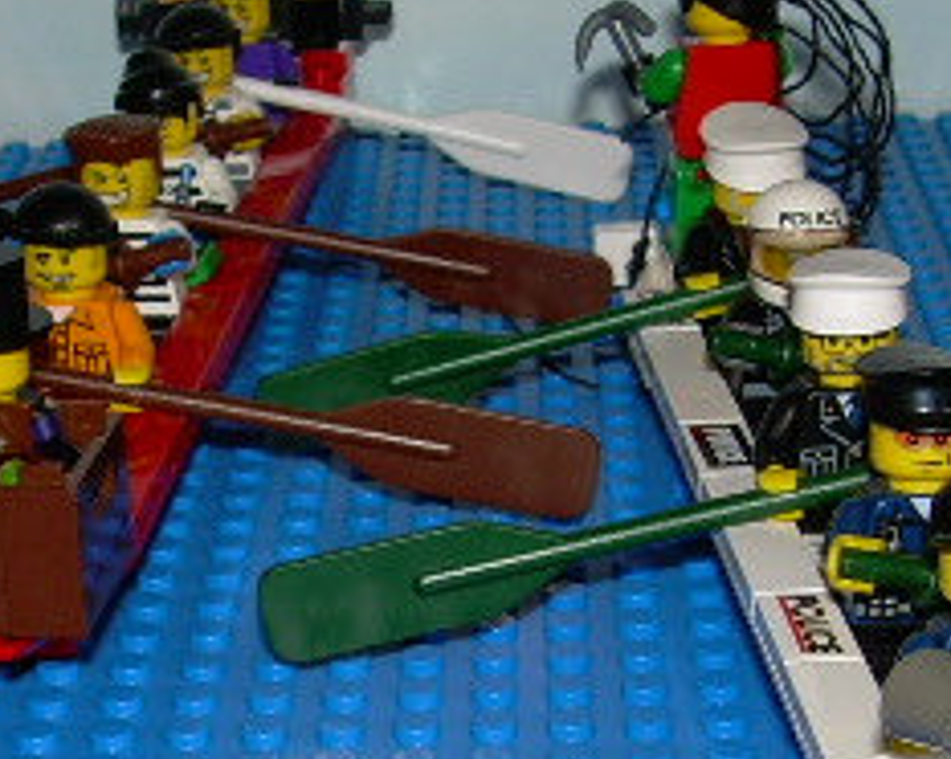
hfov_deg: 18.8
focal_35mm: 102
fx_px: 2868
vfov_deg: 15.1
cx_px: 437
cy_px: 445
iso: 84
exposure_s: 1/60
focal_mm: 6.3
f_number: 4.6
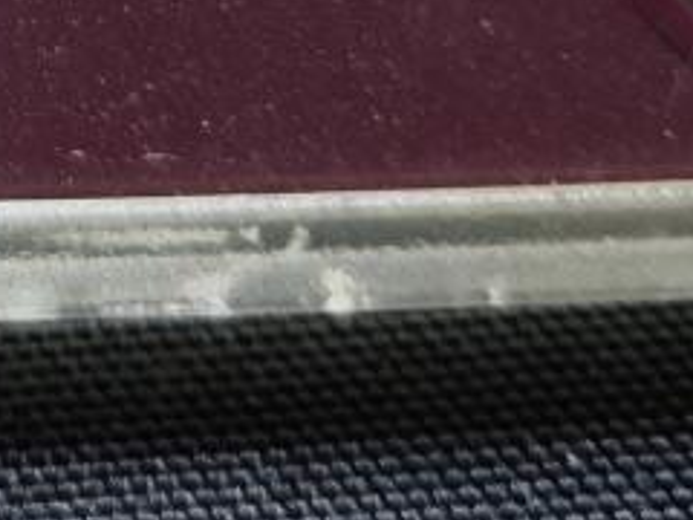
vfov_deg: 9.2
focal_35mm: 140
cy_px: -818
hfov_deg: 13.1
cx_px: -419
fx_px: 2803
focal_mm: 5.84
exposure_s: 1/66.9
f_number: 1.6
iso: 125
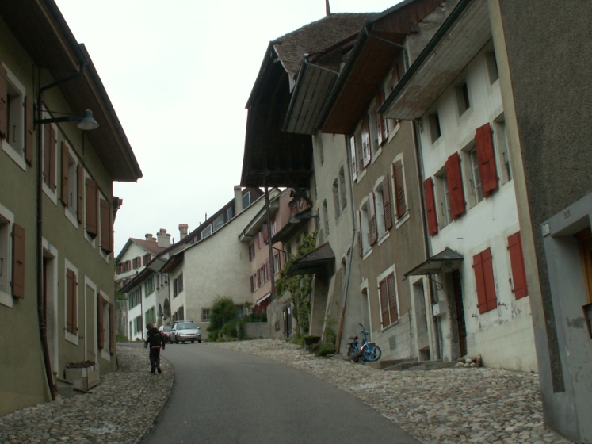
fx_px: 821
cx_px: 227
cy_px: 227
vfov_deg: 30.3
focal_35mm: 48
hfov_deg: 39.4
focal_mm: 5.86
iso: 50
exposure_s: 1/200
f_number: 5.6
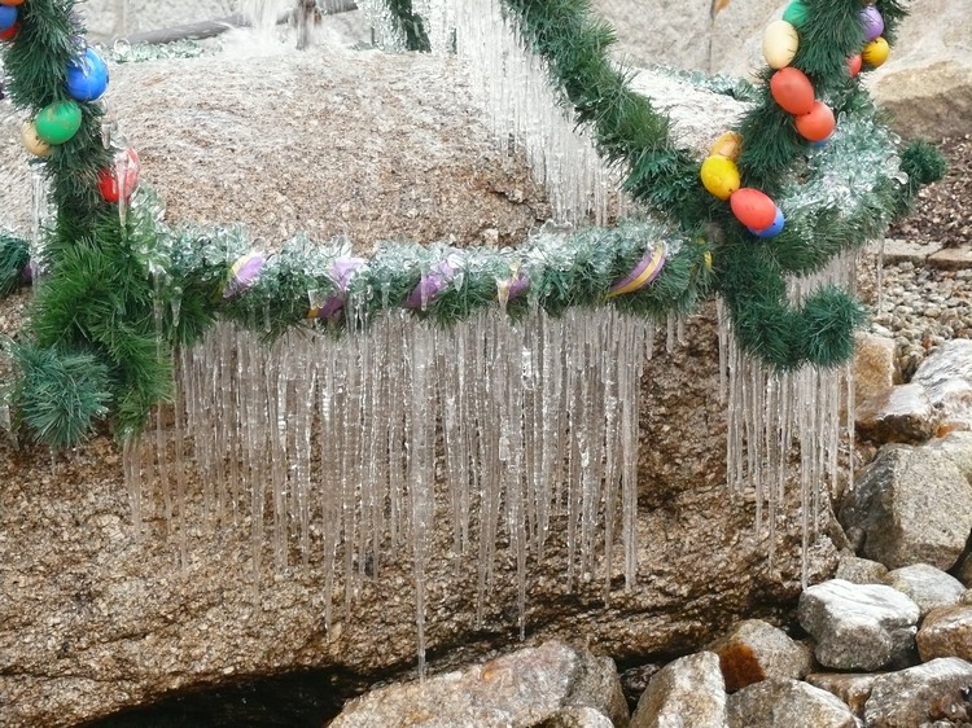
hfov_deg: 19.5
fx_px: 2835
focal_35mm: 101
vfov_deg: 14.6
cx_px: 486
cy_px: 364
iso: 320
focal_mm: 21.3
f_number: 3.2
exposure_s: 1/125
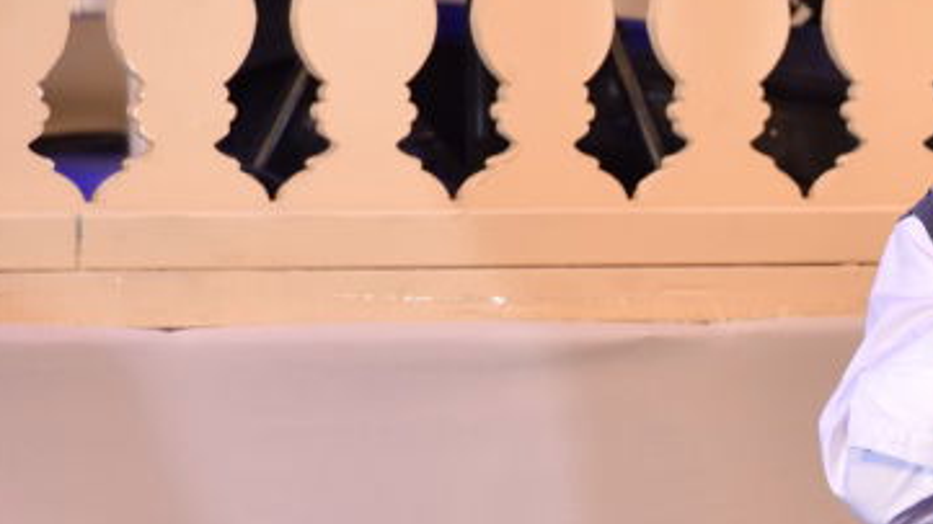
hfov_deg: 3.6
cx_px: 1222
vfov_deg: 2.0
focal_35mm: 595
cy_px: 435
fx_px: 14719
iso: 1000
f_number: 6.3
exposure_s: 1/160
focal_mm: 200
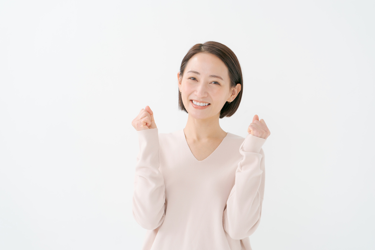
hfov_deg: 23.9
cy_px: 125
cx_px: 188
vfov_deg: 16.1
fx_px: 885
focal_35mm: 85
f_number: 4
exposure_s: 1/500
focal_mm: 85
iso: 320
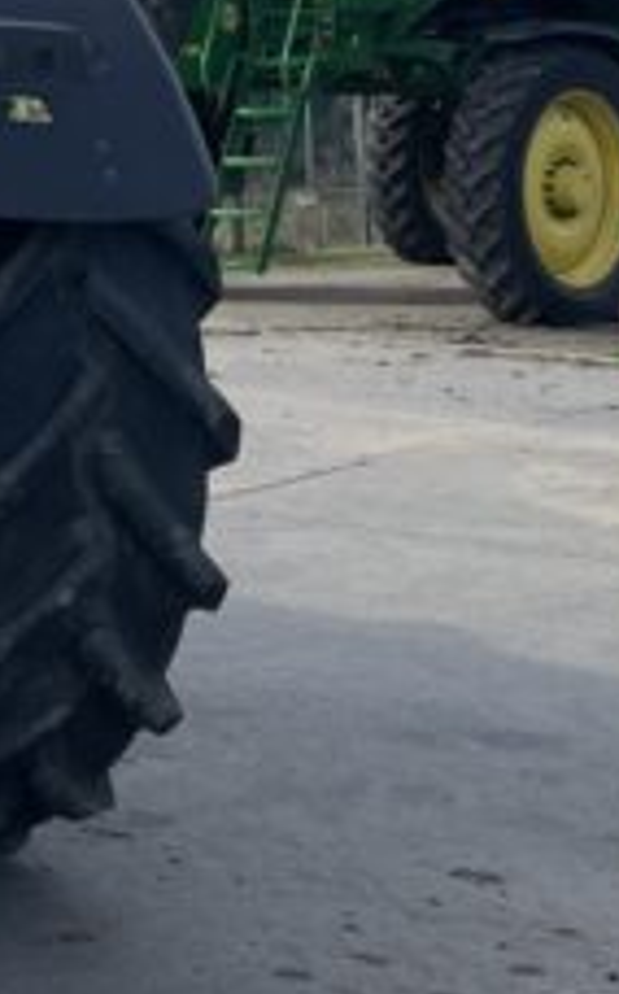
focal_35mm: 93
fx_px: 2517
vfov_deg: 21.8
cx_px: -715
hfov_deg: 12.1
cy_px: 105
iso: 32
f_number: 1.6
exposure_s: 1/3040
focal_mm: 4.2
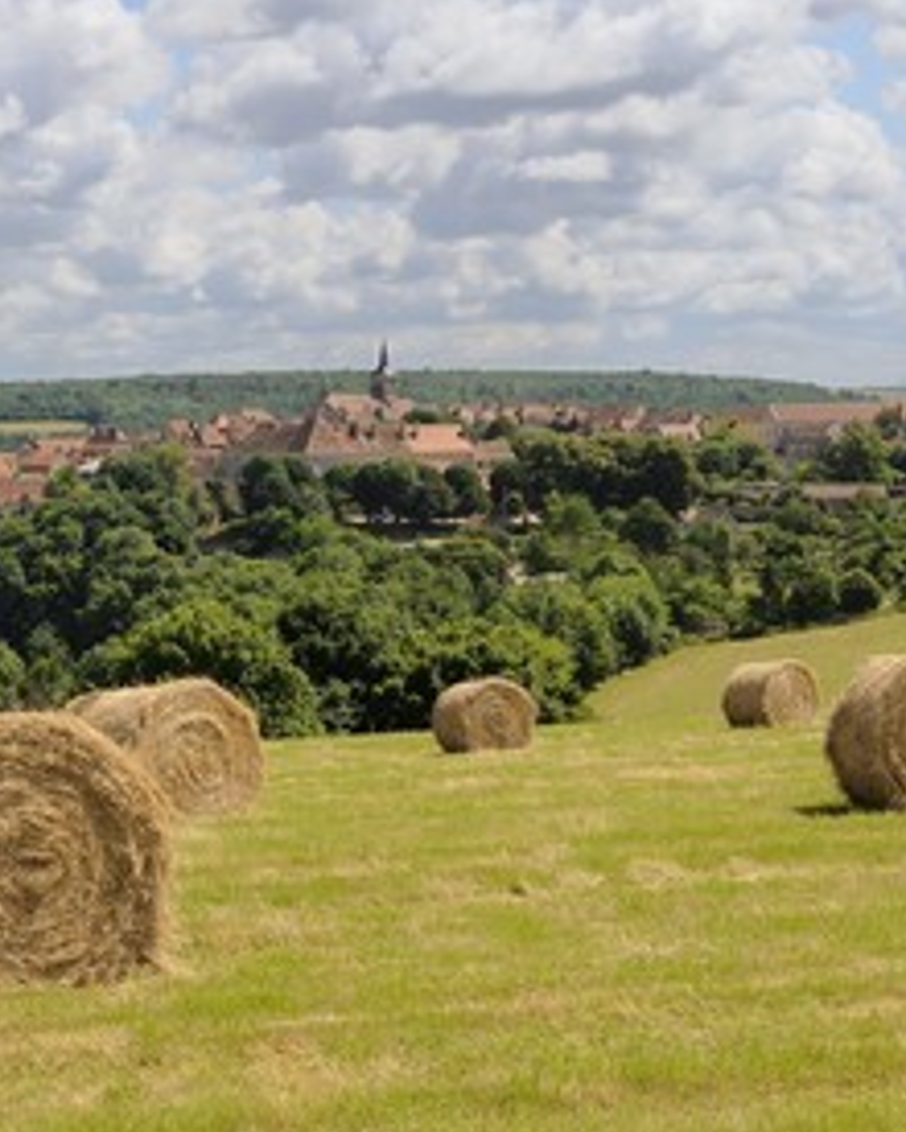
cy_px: 560
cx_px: 233
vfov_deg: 21.5
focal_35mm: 89
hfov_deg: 17.2
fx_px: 2983
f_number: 14
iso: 200
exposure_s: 1/160
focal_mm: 62
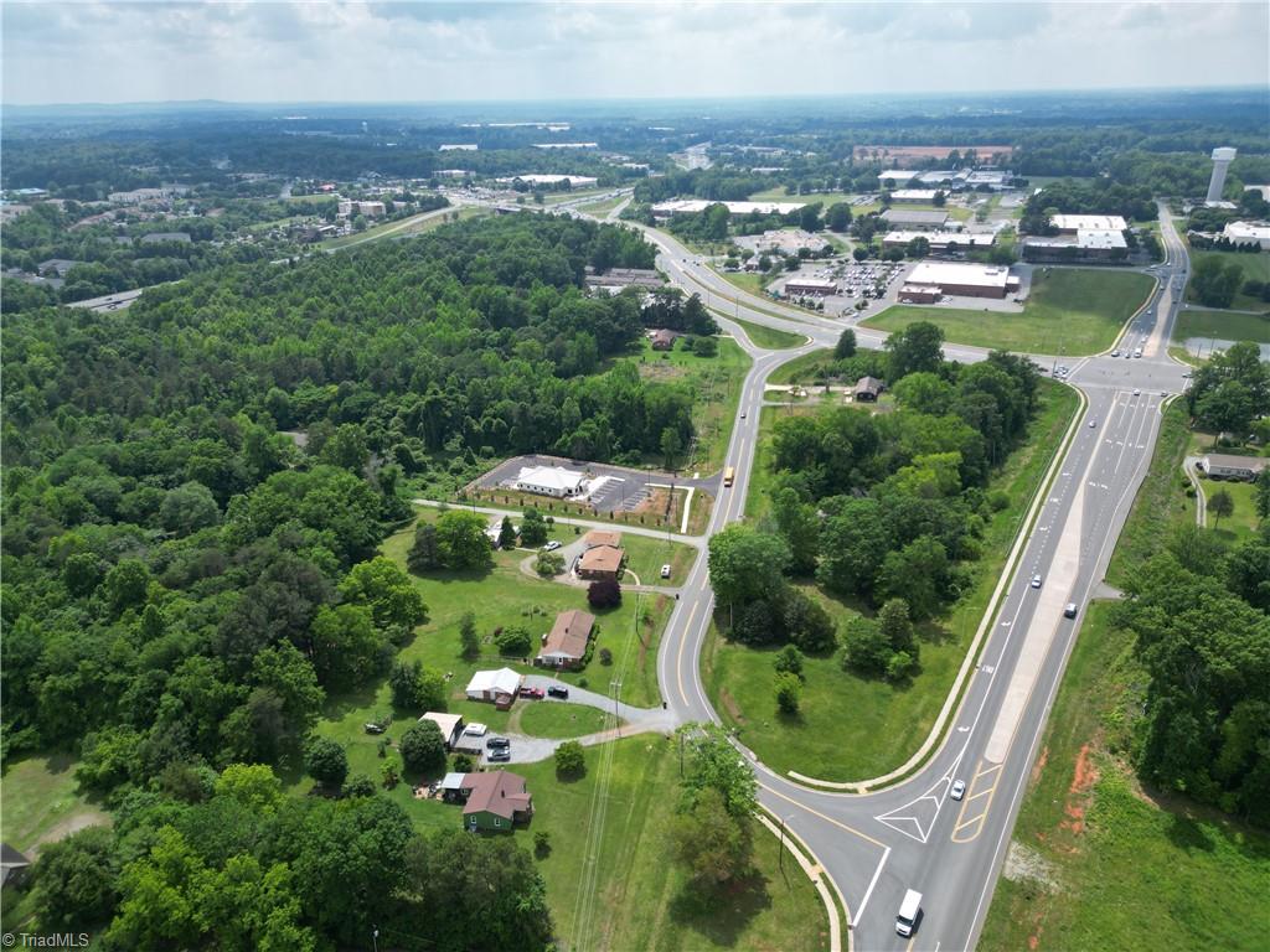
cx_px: 635
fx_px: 881
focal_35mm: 24
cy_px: 476
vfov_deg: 56.8
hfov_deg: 71.6
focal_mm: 6.72
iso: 140
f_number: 1.7
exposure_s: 1/3200
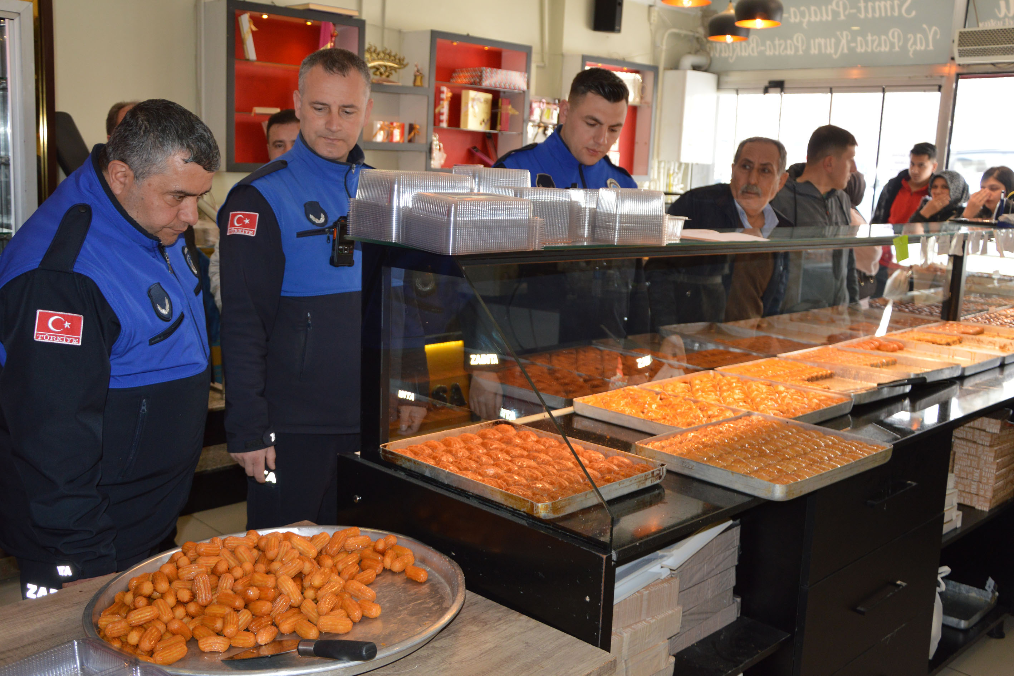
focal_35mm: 33
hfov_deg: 57.2
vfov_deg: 40.0
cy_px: 338
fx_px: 929
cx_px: 507
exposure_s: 1/60
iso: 450
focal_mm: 22
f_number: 3.8
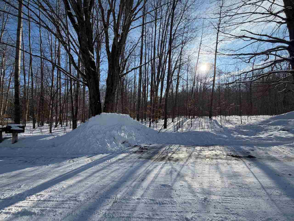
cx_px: 147
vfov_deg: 85.7
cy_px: 110
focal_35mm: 14
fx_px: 119
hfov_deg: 102.1
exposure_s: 1/901
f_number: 2.2
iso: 25
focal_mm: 2.22
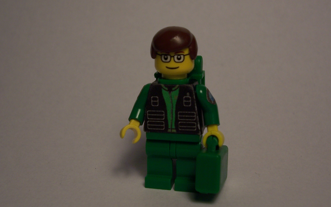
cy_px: 94
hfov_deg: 44.4
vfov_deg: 28.6
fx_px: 406
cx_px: 165
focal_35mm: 45
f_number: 3
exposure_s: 1/90
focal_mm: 7
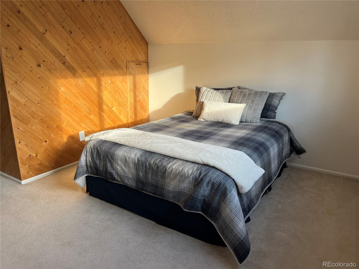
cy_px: 134
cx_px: 180
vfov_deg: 53.1
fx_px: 270
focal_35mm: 26
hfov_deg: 67.3
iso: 50
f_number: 1.5
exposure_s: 1/121
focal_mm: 5.7
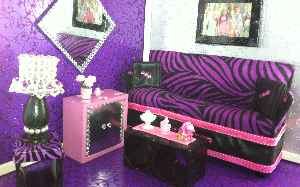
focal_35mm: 38
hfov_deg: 51.5
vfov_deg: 33.6
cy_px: 85
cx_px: 153
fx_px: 311
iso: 80
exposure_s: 1/15
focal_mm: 3.85
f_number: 2.8
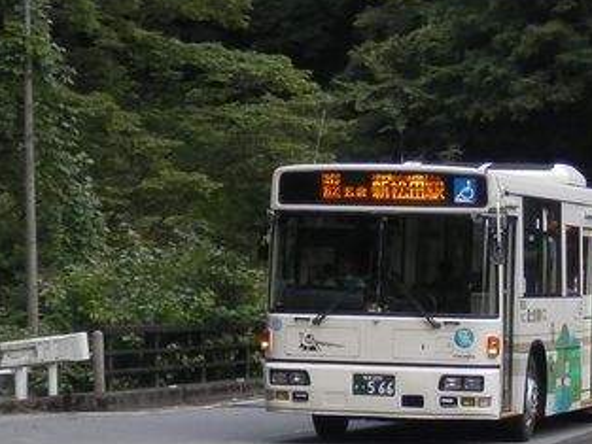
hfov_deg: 16.4
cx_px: 707
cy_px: 245
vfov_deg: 12.9
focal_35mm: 115
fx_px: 1967
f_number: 3.8
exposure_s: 1/80
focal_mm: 8
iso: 125
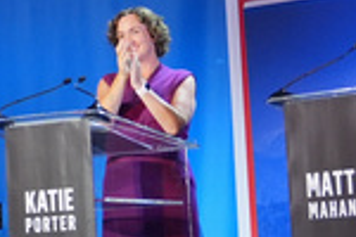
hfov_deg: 8.6
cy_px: -180
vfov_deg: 5.8
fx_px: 2294
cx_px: -268
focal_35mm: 232
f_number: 2.8
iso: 1250
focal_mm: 34
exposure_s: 1/500
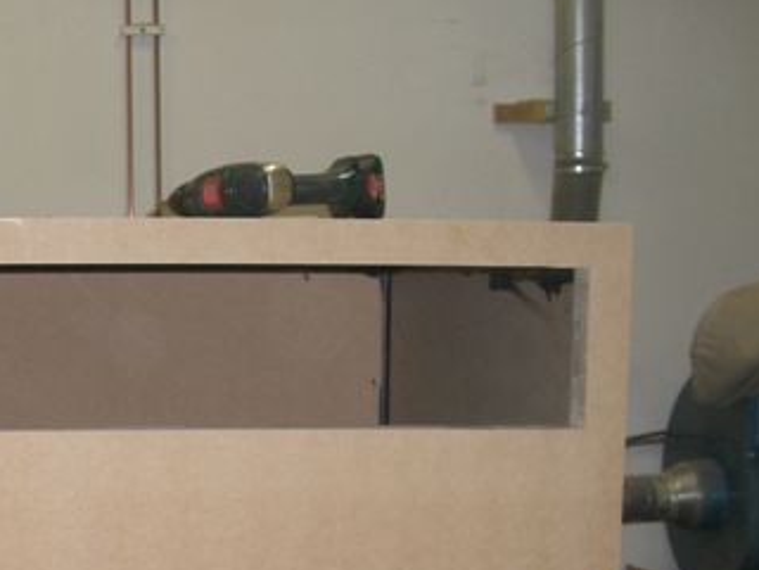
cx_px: 52
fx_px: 1666
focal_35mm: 76
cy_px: 530
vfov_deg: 19.0
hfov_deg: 24.8
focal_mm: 6.2
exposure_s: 1/60
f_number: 2.7
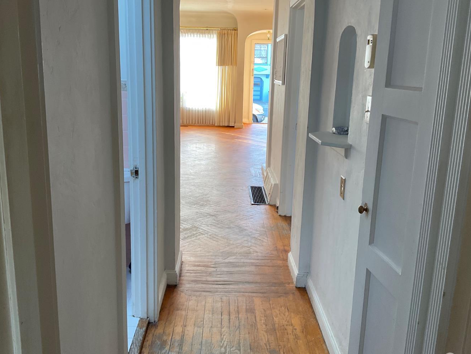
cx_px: 232
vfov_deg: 42.9
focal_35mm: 33
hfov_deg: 55.3
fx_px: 449
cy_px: 166
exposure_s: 1/60
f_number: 1.8
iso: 32
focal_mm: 3
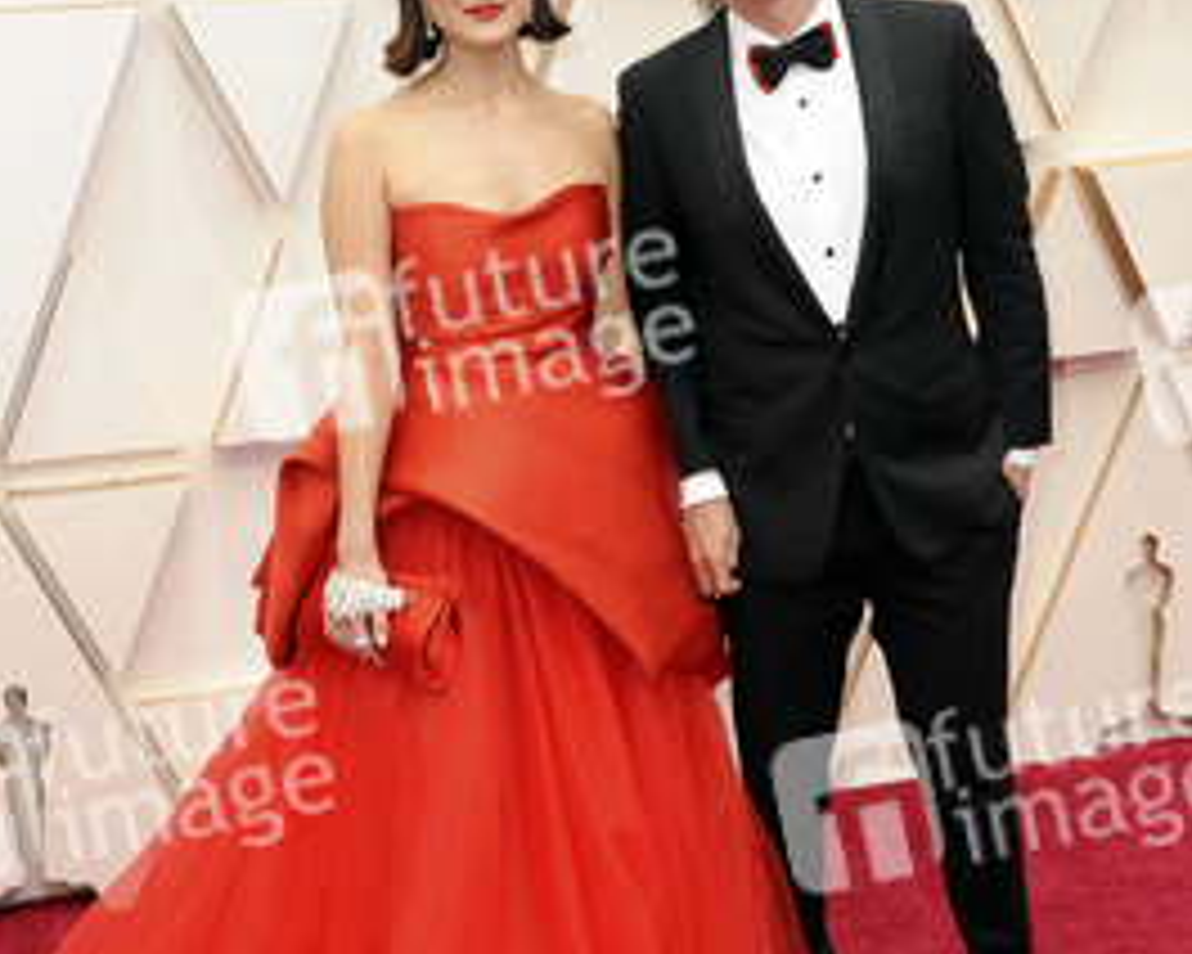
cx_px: 596
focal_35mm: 78
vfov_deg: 19.6
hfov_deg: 24.4
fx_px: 2752
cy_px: 562
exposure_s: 1/200
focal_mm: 55
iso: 800
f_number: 7.1
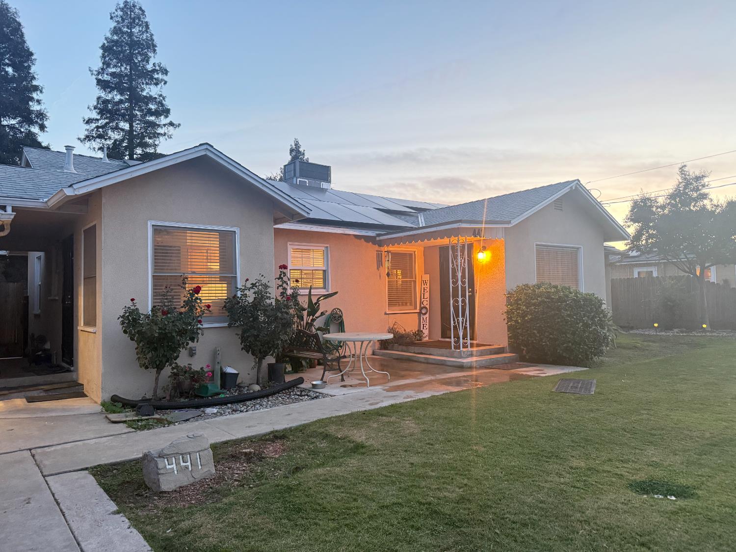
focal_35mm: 24
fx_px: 510
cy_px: 276
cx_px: 368
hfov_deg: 71.6
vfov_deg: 56.8
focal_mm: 6.76
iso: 400
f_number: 1.78
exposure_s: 1/60
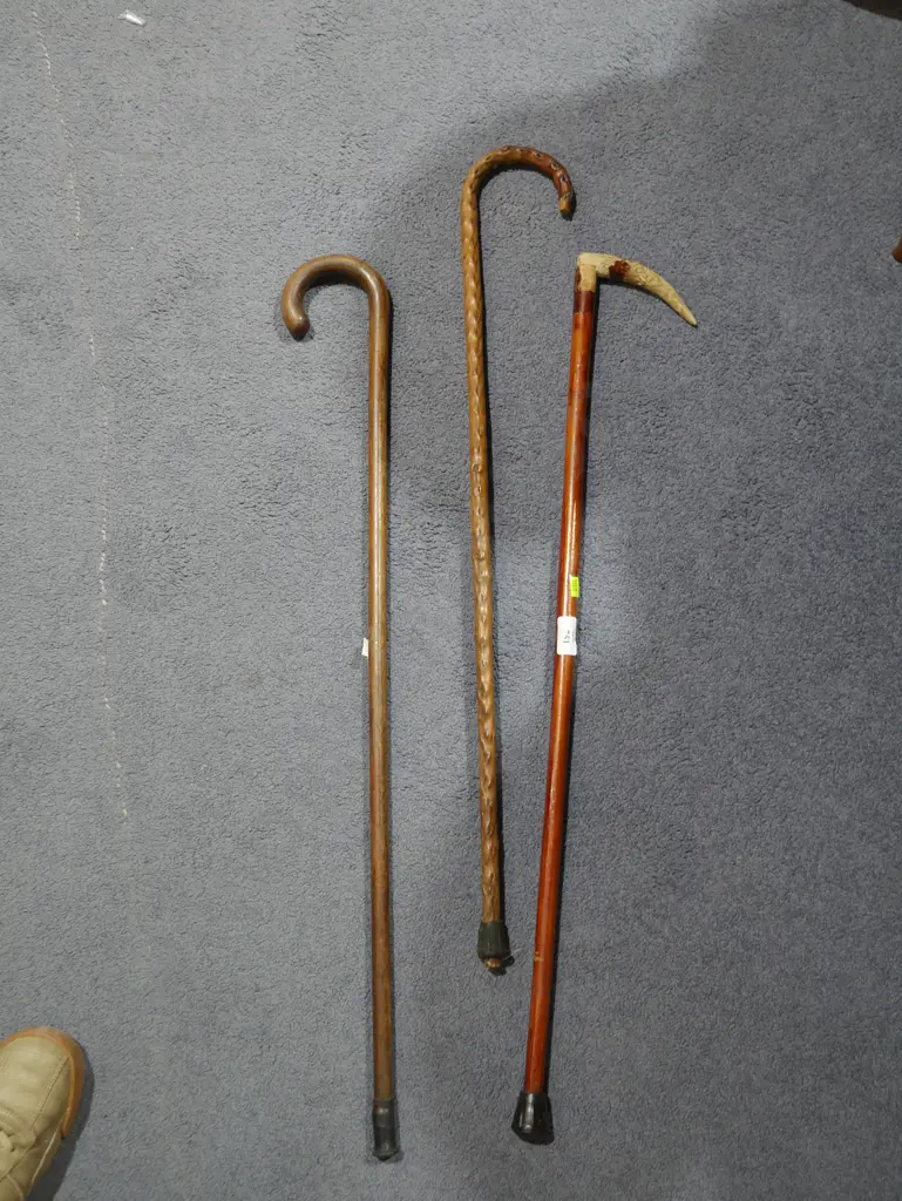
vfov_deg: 51.3
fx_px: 1250
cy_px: 600
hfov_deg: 39.7
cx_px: 451
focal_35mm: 36
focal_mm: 18
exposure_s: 1/60
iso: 400
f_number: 4
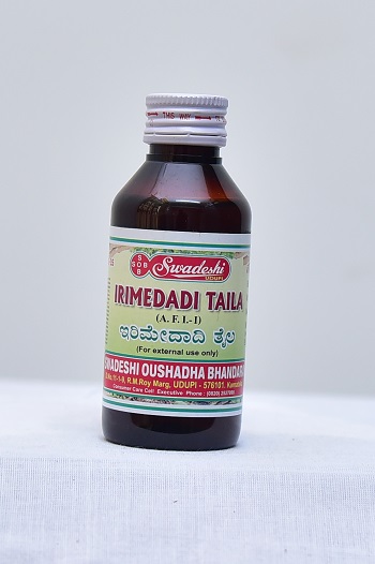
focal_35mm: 48
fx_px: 751
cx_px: 188
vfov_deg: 41.1
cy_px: 282
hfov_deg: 28.0
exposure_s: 1/125
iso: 1250
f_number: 4
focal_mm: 48
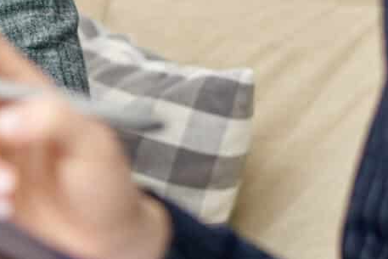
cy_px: 43
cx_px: -229
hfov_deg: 7.7
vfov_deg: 5.3
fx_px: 2803
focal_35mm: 260
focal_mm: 58
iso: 500
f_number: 2.5
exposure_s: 1/160
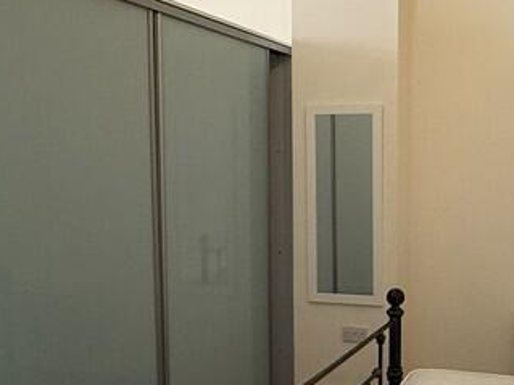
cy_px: 217
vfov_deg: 32.1
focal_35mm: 45
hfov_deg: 39.5
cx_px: 446
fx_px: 668
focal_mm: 2.22
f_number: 2.2
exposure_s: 1/50
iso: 500
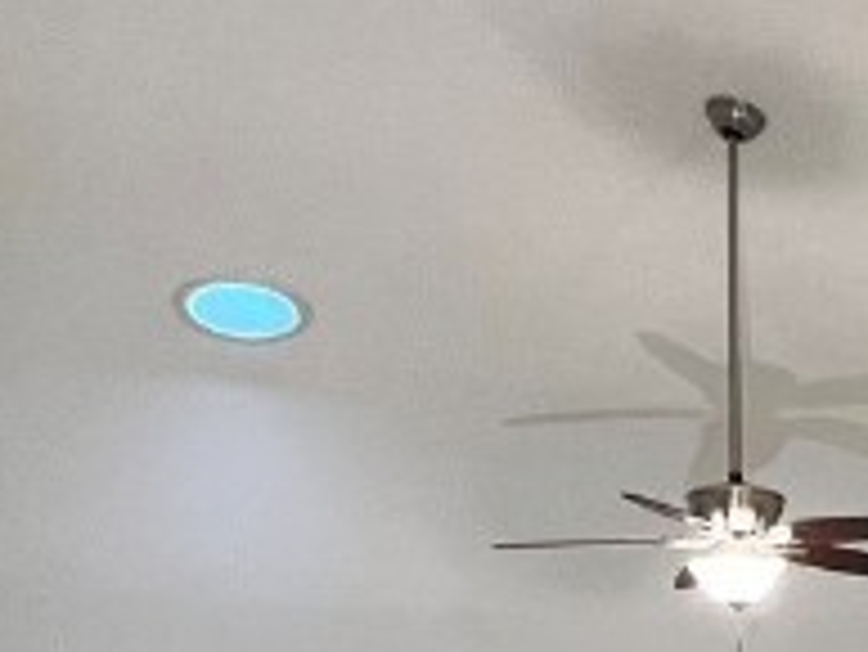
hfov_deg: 25.6
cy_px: 1129
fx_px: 1731
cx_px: 1012
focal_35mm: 69
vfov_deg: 17.7
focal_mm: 1.57
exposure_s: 1/60
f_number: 1.8
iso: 160
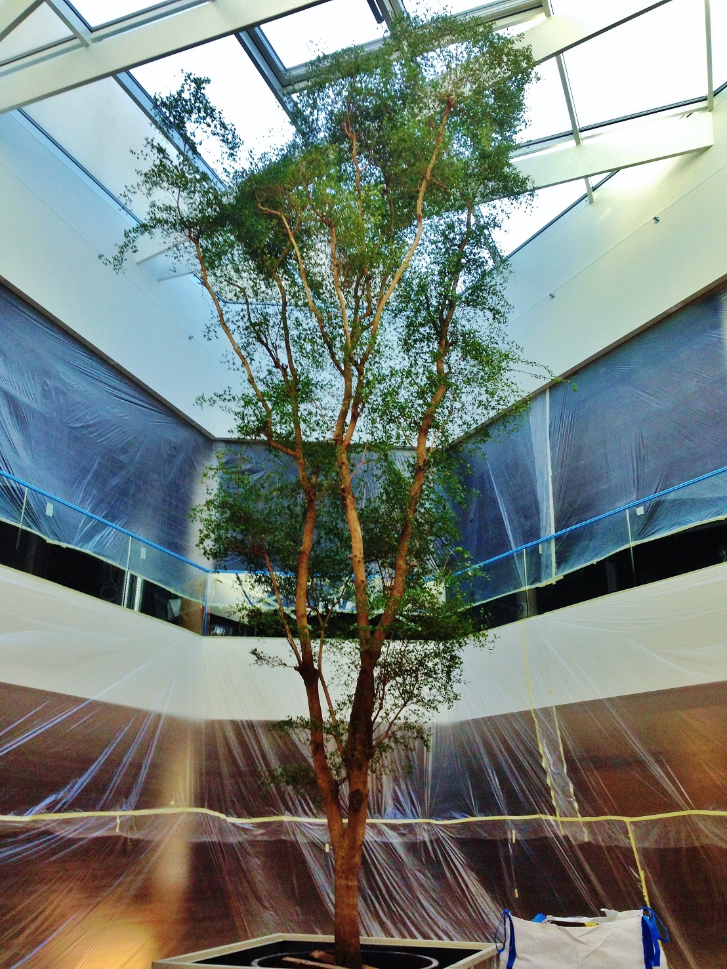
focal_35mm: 33
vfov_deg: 55.3
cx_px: 364
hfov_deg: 43.0
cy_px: 484
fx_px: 924
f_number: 2.4
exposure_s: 1/120
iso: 64
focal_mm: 4.12
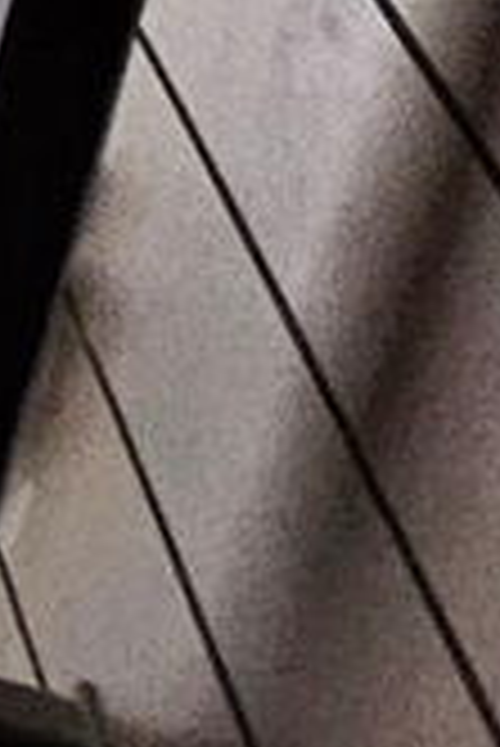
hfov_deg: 5.3
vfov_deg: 13.0
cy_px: -873
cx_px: -2432
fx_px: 2702
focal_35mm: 130
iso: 320
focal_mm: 2.2
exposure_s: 1/33.4
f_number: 2.2
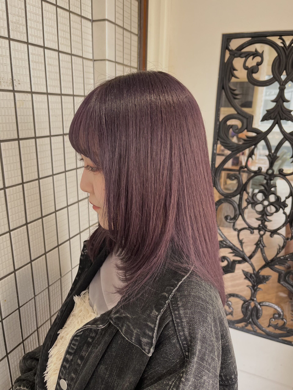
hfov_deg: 53.1
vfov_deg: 67.3
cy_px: 195
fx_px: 293
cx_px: 146
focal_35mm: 26
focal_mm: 5.1
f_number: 1.6
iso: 125
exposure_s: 1/118
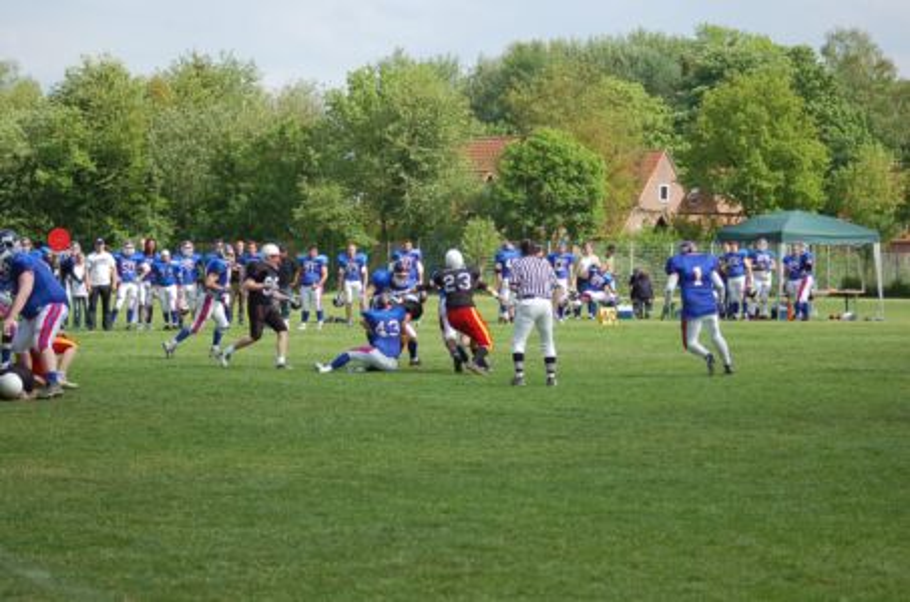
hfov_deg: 19.5
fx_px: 2649
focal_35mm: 105
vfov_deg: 13.0
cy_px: 301
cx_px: 455
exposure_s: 1/1000
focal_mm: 70
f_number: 4
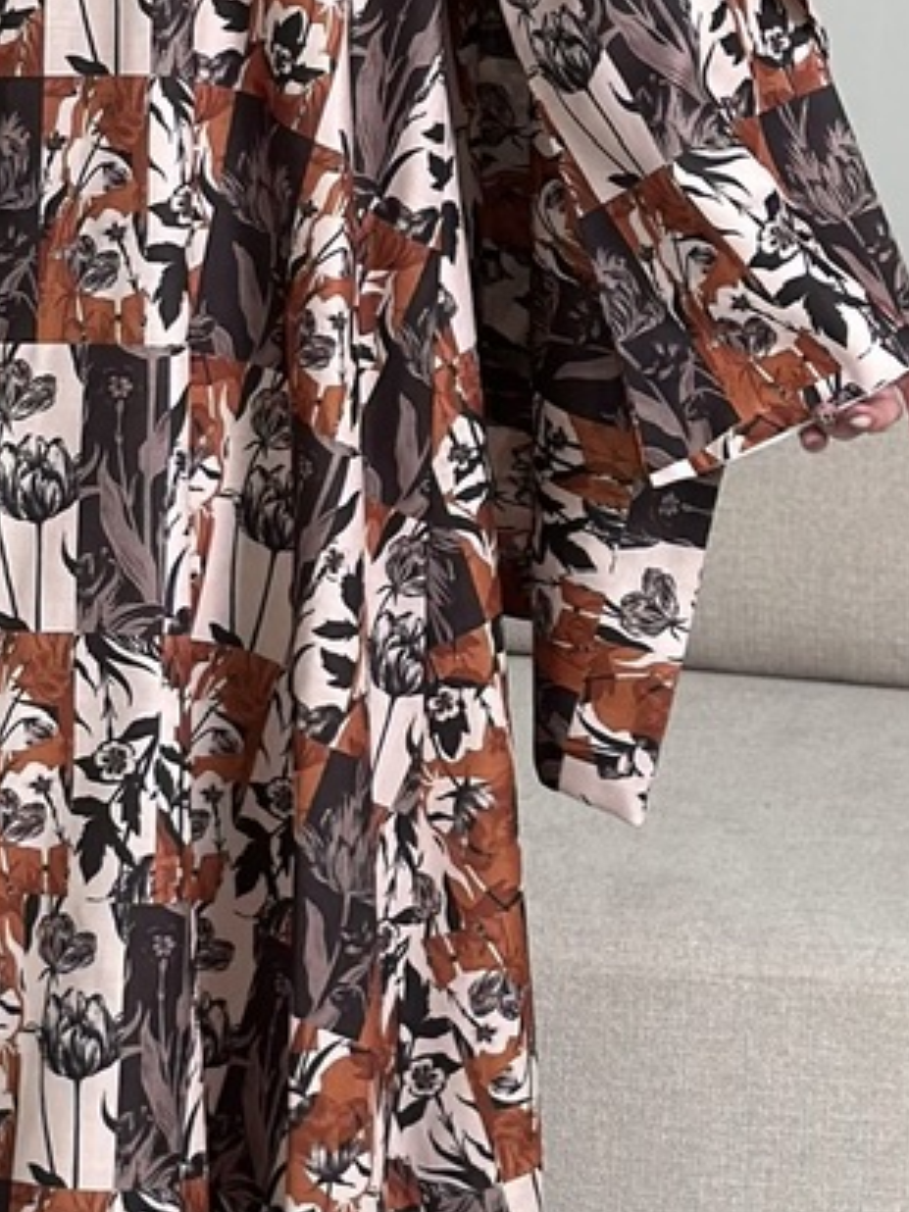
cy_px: 306
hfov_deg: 9.9
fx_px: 5217
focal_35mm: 149
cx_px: 9
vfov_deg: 13.2
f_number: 1.78
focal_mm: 6.86
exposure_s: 1/100
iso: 64
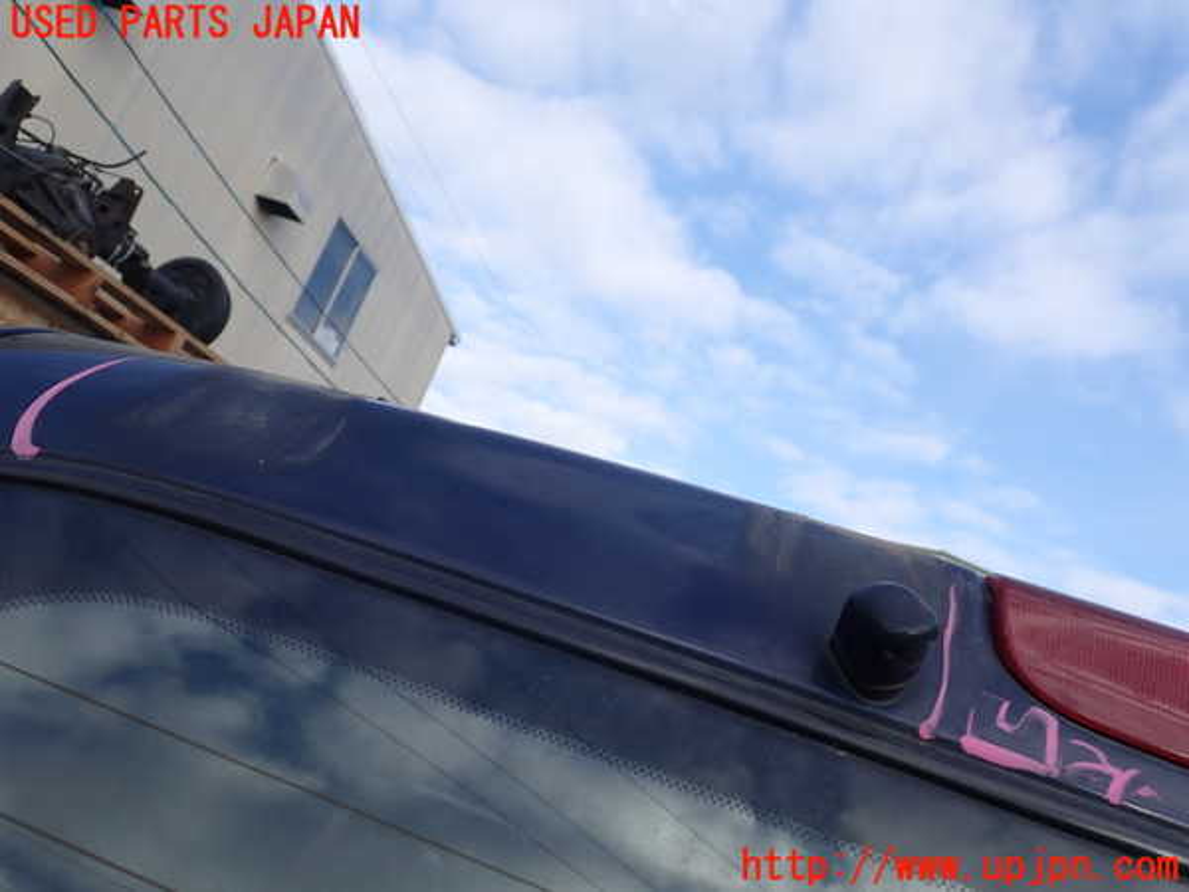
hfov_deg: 60.0
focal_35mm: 30
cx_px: 594
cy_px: 446
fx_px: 1030
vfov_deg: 46.8
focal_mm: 5.4
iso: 100
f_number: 3.2
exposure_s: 1/640
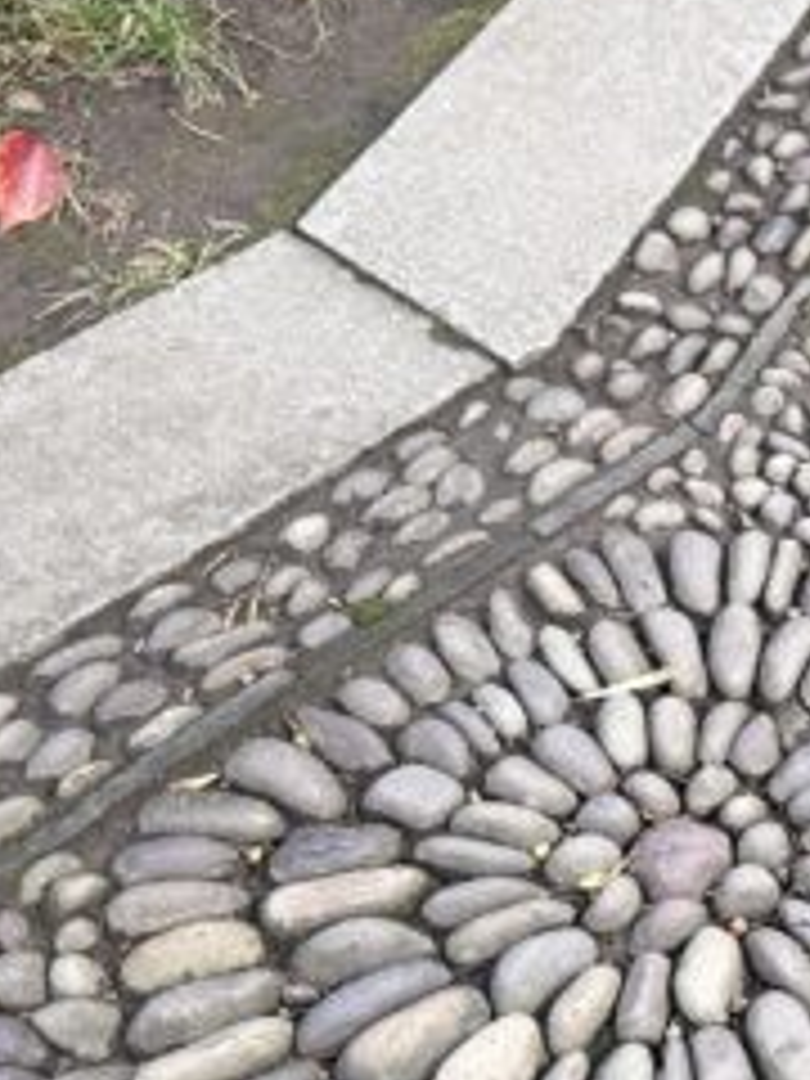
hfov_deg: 18.4
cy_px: 810
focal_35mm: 69
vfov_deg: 27.8
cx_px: 1287
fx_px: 2153
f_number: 1.78
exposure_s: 1/159
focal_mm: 6.76
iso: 64
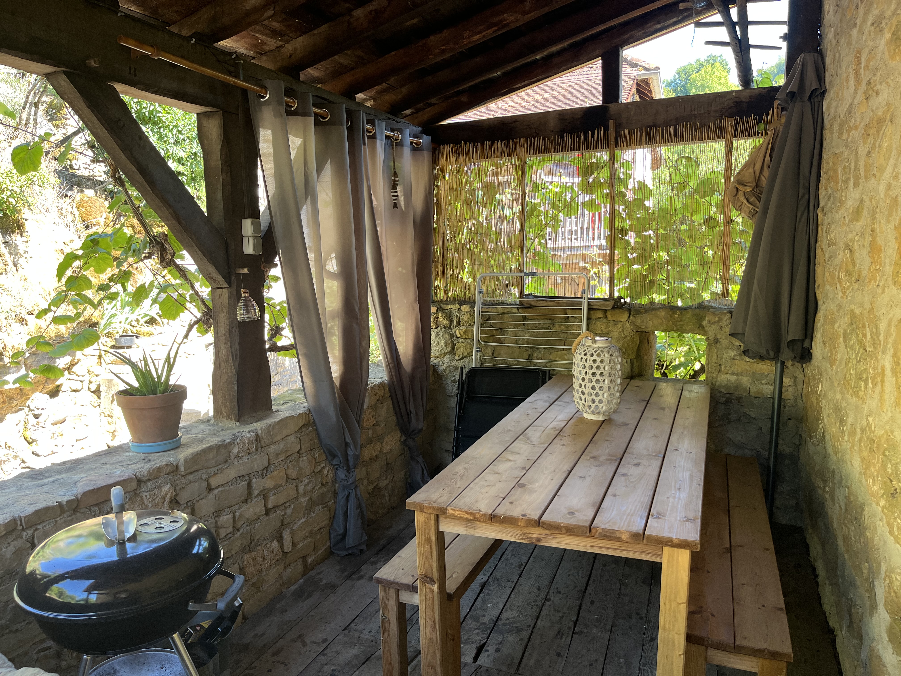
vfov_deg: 53.1
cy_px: 338
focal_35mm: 26
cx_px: 450
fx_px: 677
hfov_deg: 67.3
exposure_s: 1/121
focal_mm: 5.1
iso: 64
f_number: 1.6
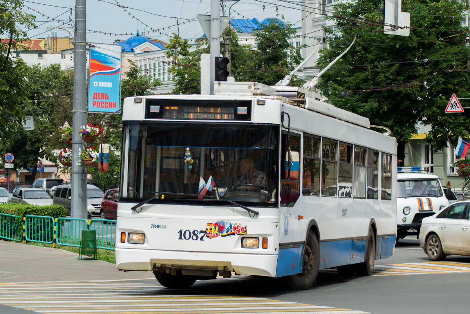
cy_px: 157
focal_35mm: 105
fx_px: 1371
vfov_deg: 13.0
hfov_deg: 19.5
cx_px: 235
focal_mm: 70
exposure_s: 1/800
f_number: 6.3
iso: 200
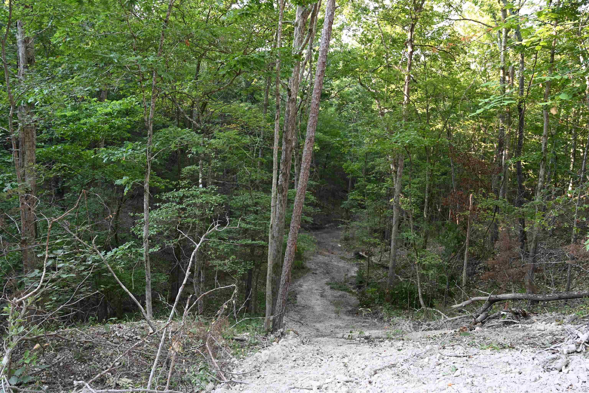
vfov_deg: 45.0
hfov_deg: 63.6
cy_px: 196
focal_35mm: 29
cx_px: 294
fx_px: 475
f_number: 4
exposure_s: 1/125
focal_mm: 29
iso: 800
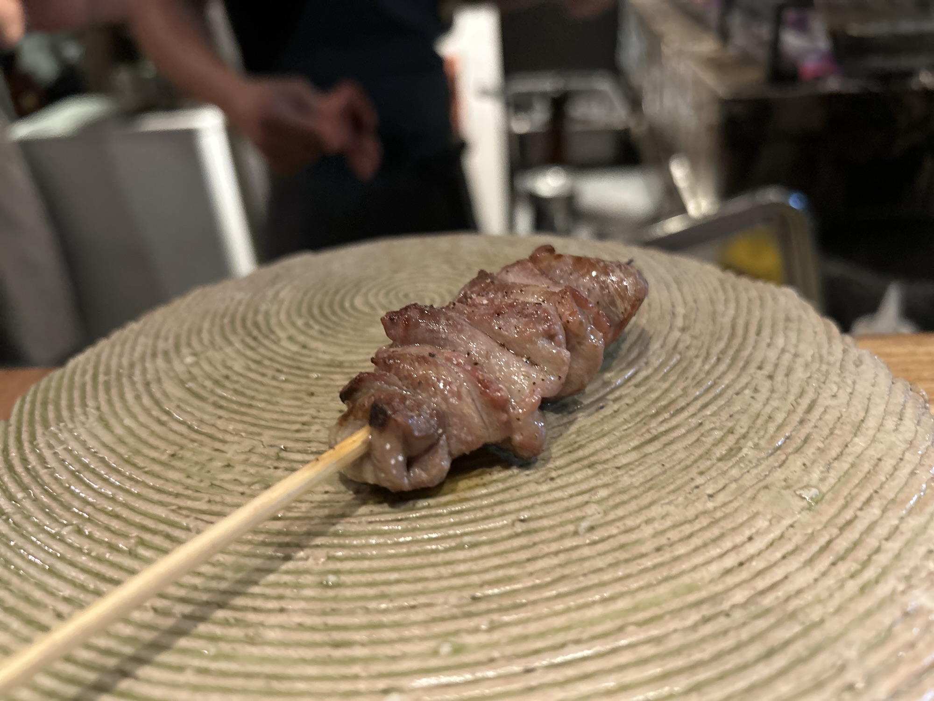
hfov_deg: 67.3
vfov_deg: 53.1
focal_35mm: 26
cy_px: 350
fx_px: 702
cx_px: 467
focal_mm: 5.7
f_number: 1.5
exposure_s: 1/33
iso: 500
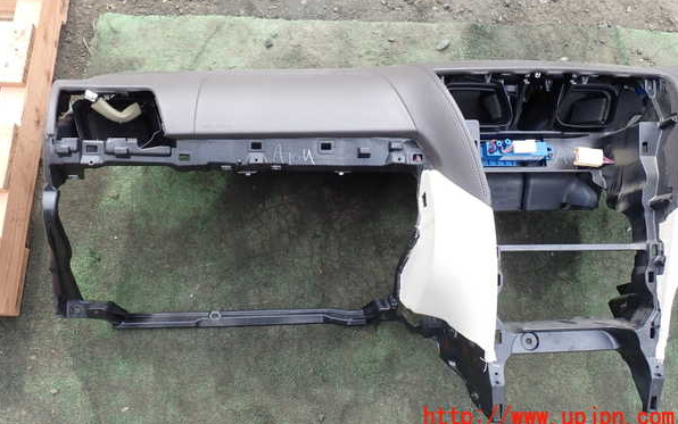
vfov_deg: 39.3
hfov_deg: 59.6
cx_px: 339
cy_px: 176
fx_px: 592
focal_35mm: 32
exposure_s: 1/160
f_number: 3.2
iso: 100
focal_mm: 5.4
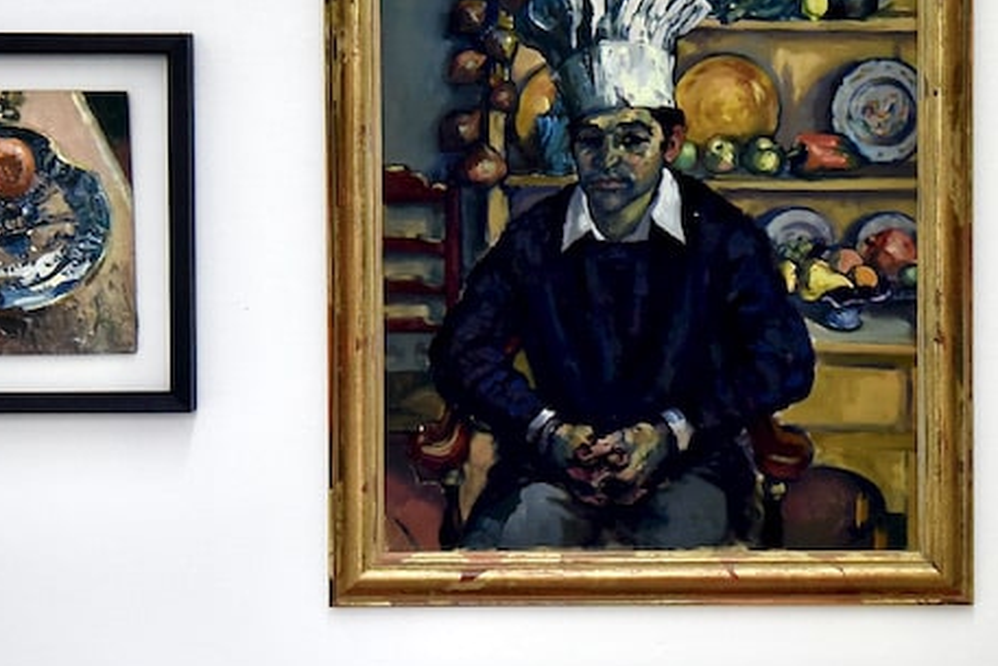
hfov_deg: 18.2
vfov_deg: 12.2
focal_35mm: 112
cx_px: 668
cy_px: 218
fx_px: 3106
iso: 2000
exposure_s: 1/60
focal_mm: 50
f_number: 4
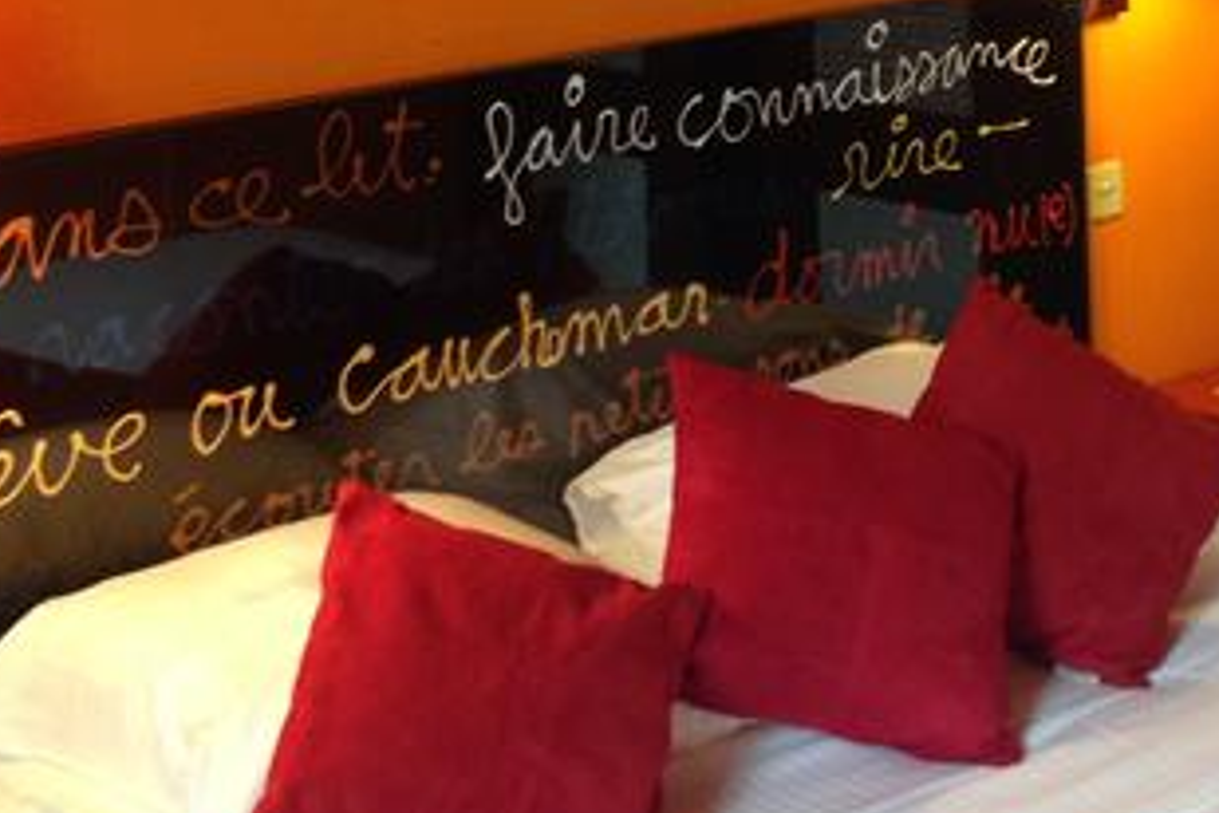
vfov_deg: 15.0
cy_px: -91
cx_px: 757
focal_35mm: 89
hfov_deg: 22.8
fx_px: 3013
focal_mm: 4.12
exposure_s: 1/20
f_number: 2.4
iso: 125
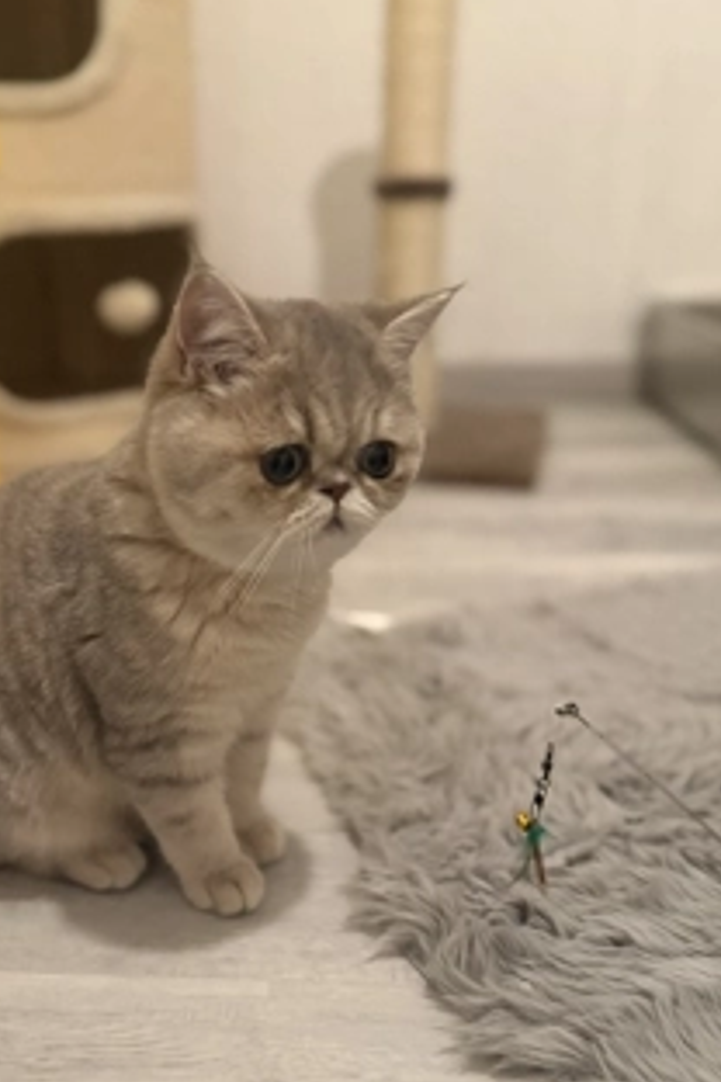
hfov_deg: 40.6
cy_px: 638
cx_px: 243
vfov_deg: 58.3
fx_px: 961
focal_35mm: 32
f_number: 1.78
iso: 800
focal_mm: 6.76
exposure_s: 1/50
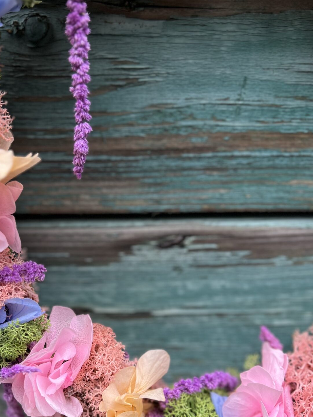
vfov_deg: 40.9
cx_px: 98
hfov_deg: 31.2
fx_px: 555
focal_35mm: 46
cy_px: 269
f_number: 1.5
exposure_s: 1/121
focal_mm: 5.7
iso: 40
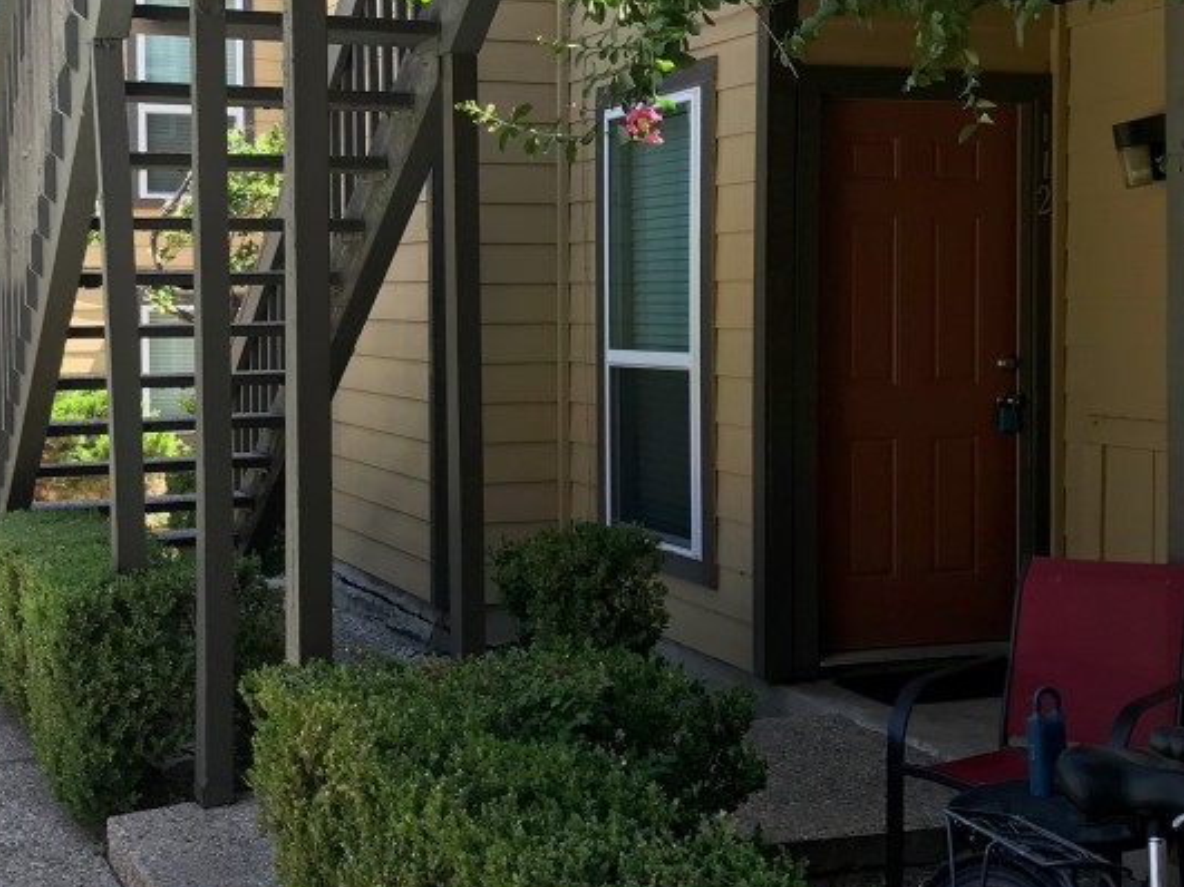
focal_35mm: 54
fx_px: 1847
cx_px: 470
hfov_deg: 35.4
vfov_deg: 27.0
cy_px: 350
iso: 20
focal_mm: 3.99
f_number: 1.8
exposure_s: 1/270
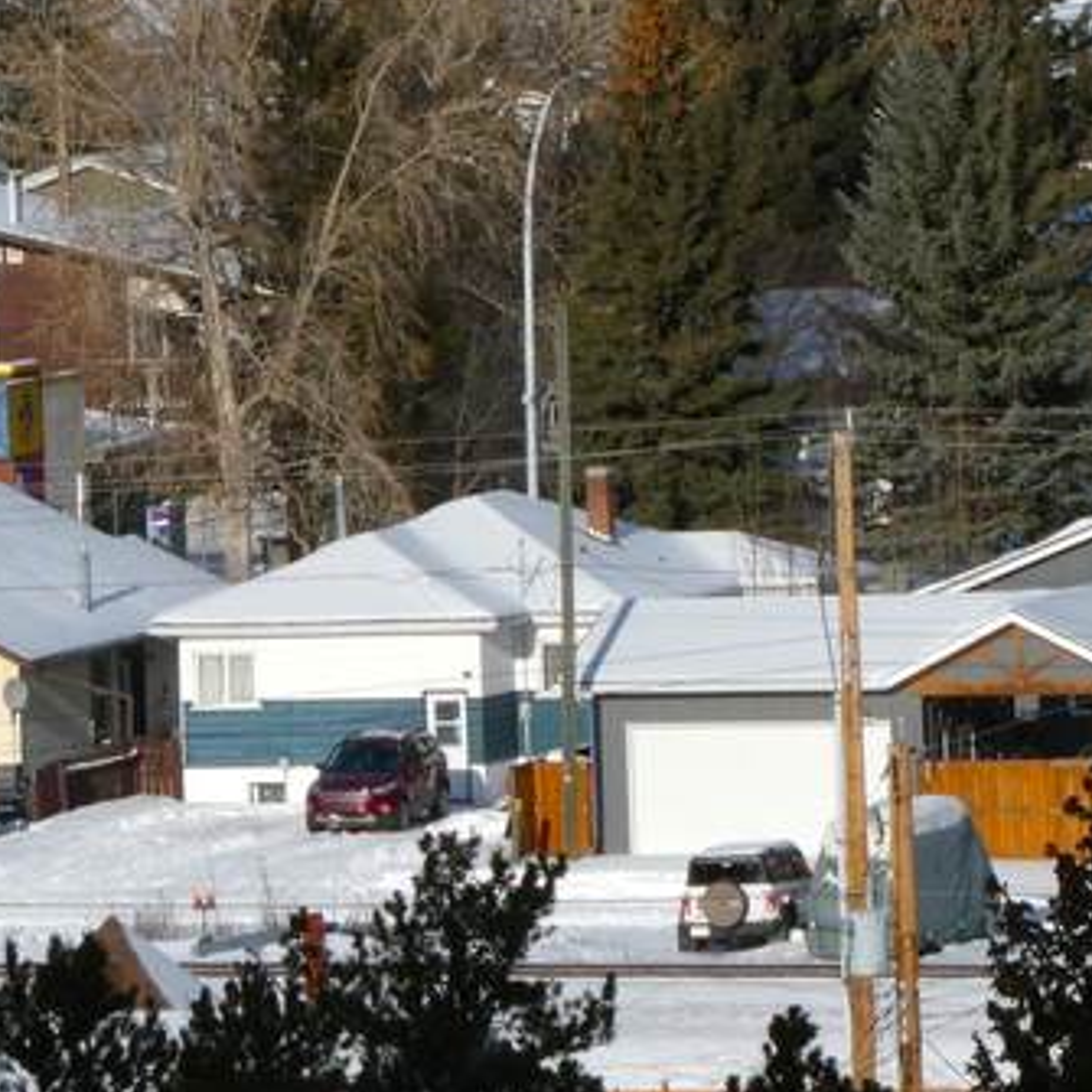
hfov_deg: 2.6
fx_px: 23984
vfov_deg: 2.6
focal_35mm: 672
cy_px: 355
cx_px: 228
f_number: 8
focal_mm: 57.7
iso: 200
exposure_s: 1/1000
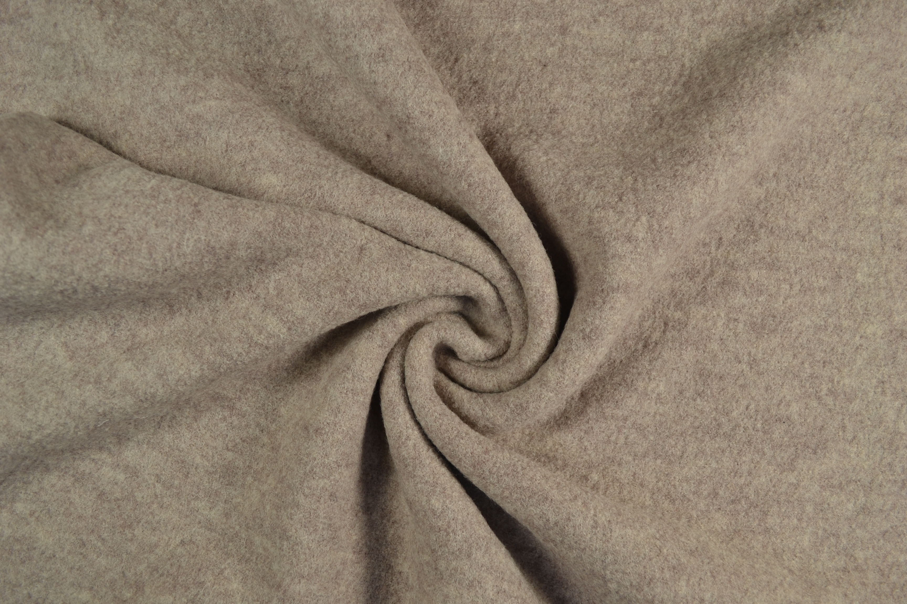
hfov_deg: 57.2
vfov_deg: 40.0
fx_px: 831
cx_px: 454
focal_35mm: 33
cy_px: 302
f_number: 5.6
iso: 100
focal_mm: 22
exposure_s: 1/30
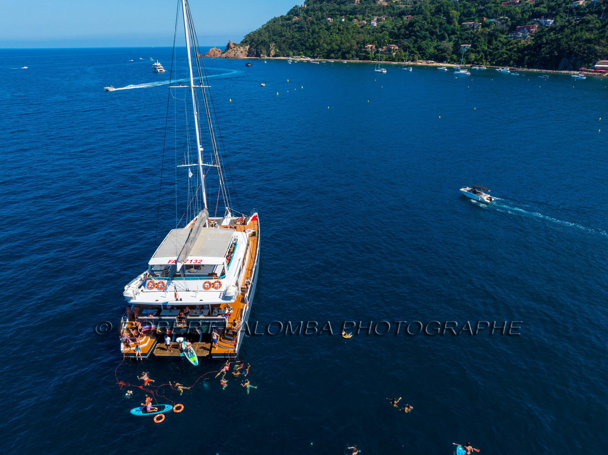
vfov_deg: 56.8
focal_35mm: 24
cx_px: 304
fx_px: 421
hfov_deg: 71.6
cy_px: 228
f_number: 11
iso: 100
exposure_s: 1/200
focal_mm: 12.3
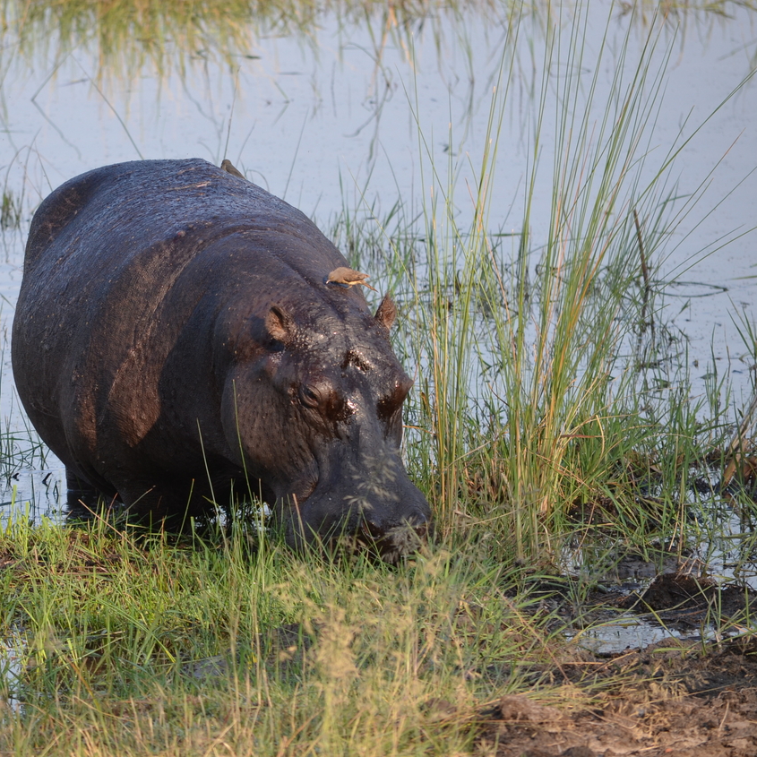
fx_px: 10490
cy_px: 379
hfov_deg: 4.1
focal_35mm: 424
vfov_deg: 4.1
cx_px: 196
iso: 320
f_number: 5.6
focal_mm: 220
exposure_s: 1/500
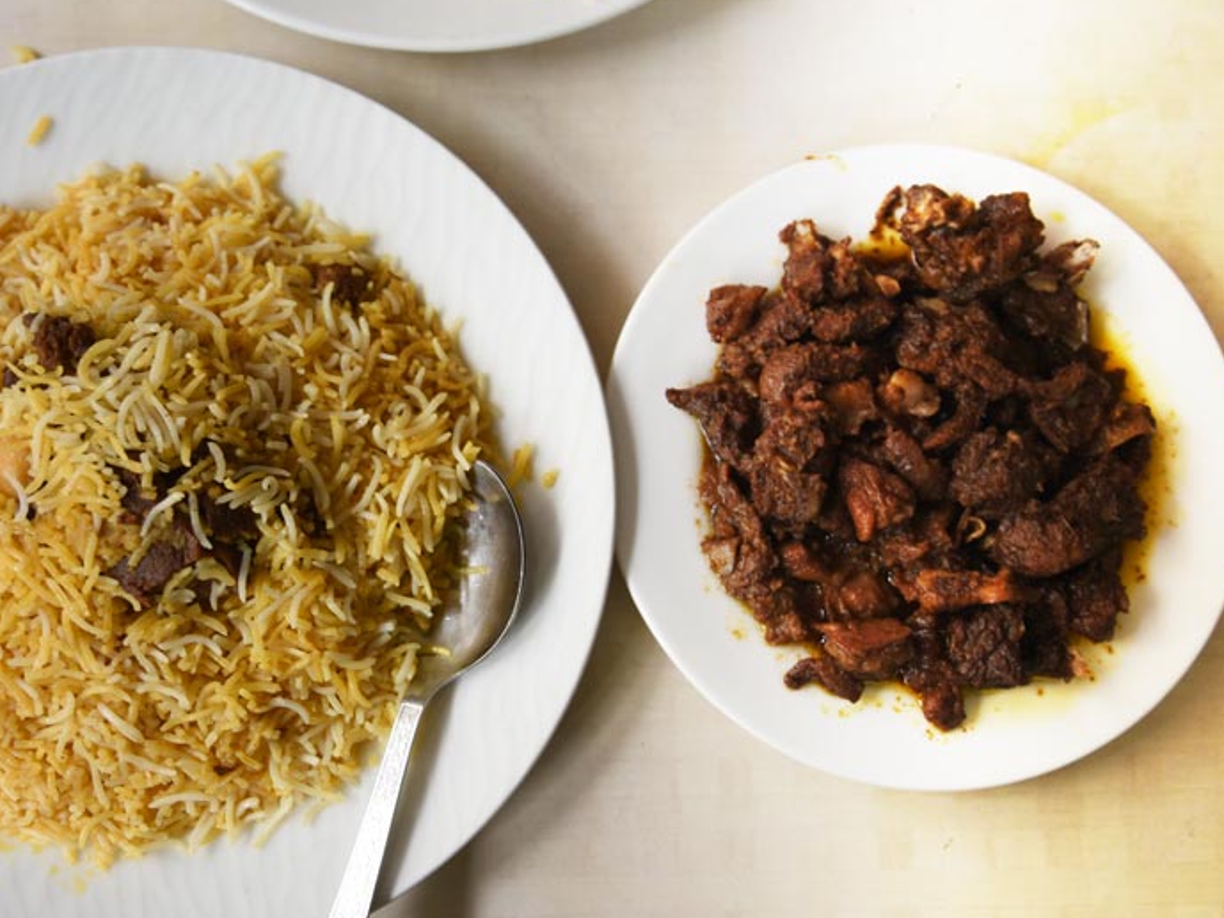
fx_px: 1556
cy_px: 495
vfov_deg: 32.9
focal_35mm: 44
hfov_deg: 42.5
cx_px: 444
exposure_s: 1/30
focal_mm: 35
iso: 160
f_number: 4.5
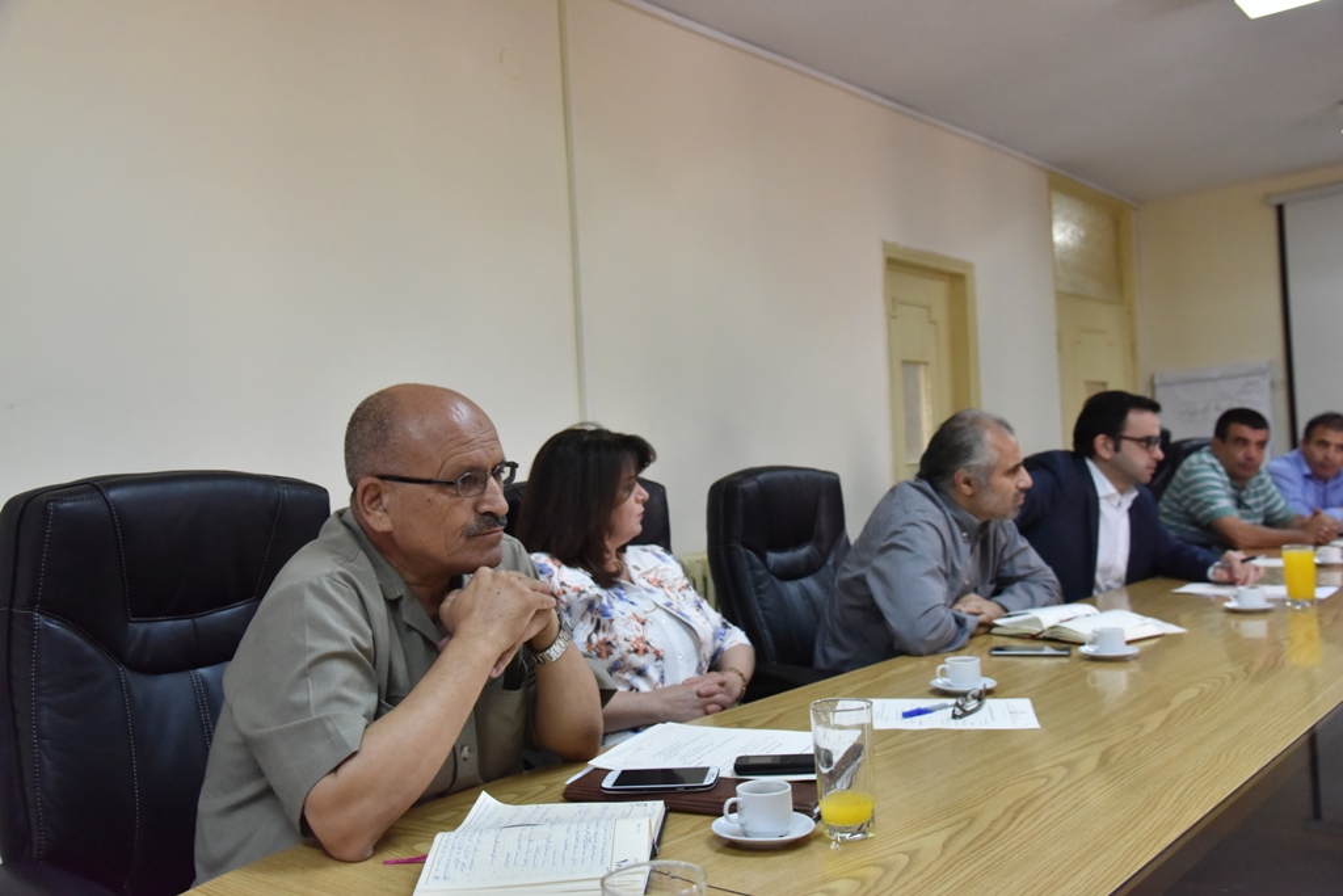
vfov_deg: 41.1
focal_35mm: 32
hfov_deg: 58.7
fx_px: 1194
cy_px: 448
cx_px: 672
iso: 2500
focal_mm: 32
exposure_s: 1/160
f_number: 6.3
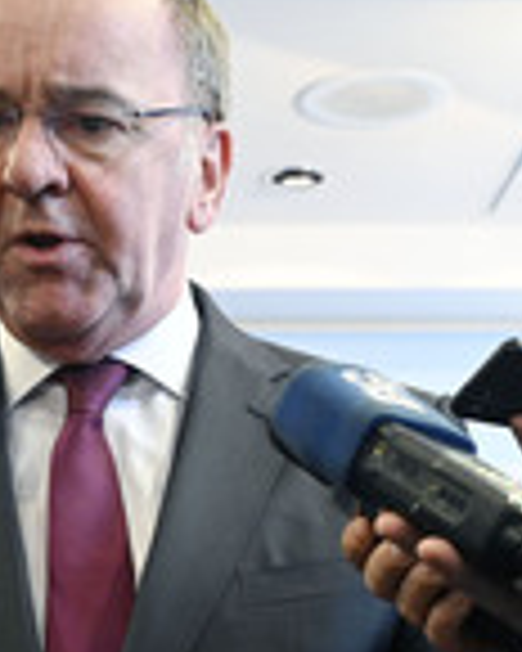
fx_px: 1882
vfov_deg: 19.5
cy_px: 517
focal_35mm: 97
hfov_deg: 15.7
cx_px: 146
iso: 6400
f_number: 5
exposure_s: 1/200
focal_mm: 33.5
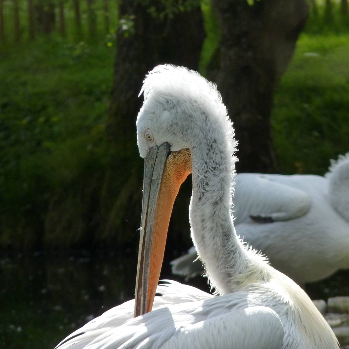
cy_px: 174
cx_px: 210
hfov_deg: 3.1
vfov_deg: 3.1
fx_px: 6547
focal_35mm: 574
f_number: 5.6
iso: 250
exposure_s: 1/500
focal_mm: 86.4
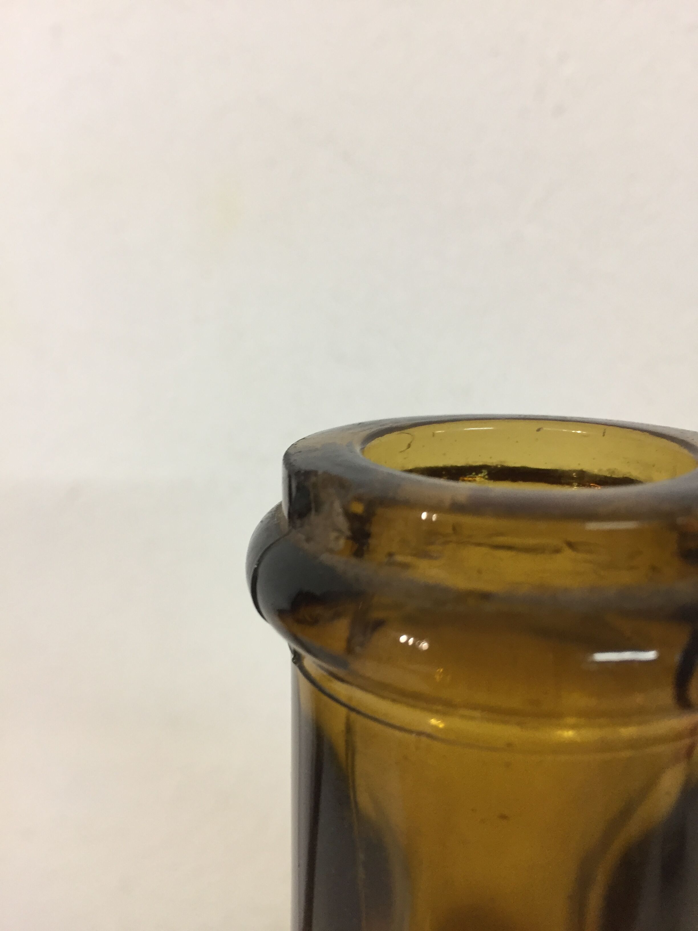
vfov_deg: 61.7
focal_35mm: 29
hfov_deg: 48.2
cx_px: 349
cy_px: 466
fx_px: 780
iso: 160
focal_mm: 4.15
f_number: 2.2
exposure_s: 1/33
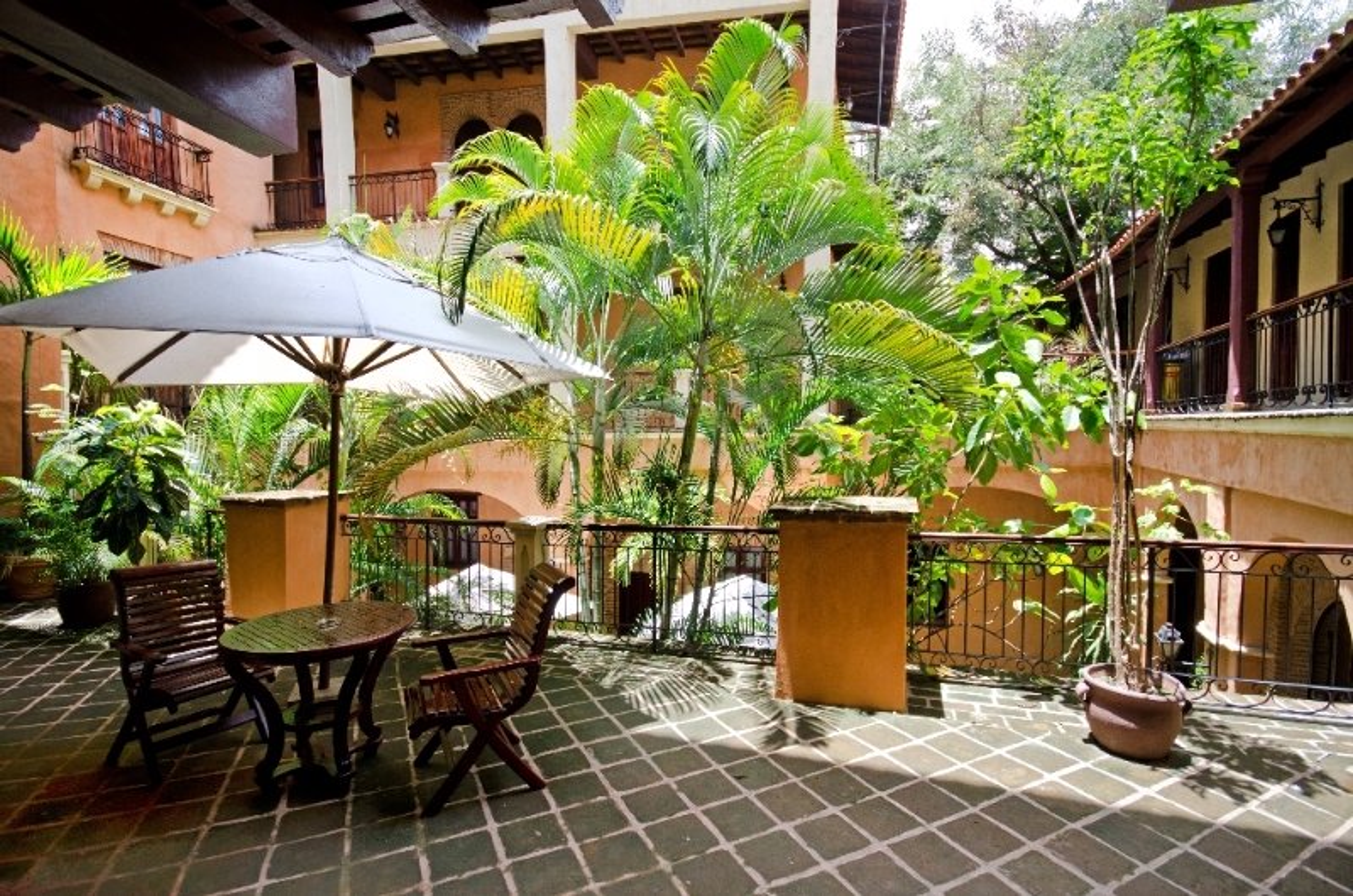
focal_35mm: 15
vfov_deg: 77.1
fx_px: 563
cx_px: 676
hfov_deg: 100.5
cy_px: 448
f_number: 6.3
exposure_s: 1/160
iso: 200
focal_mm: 10
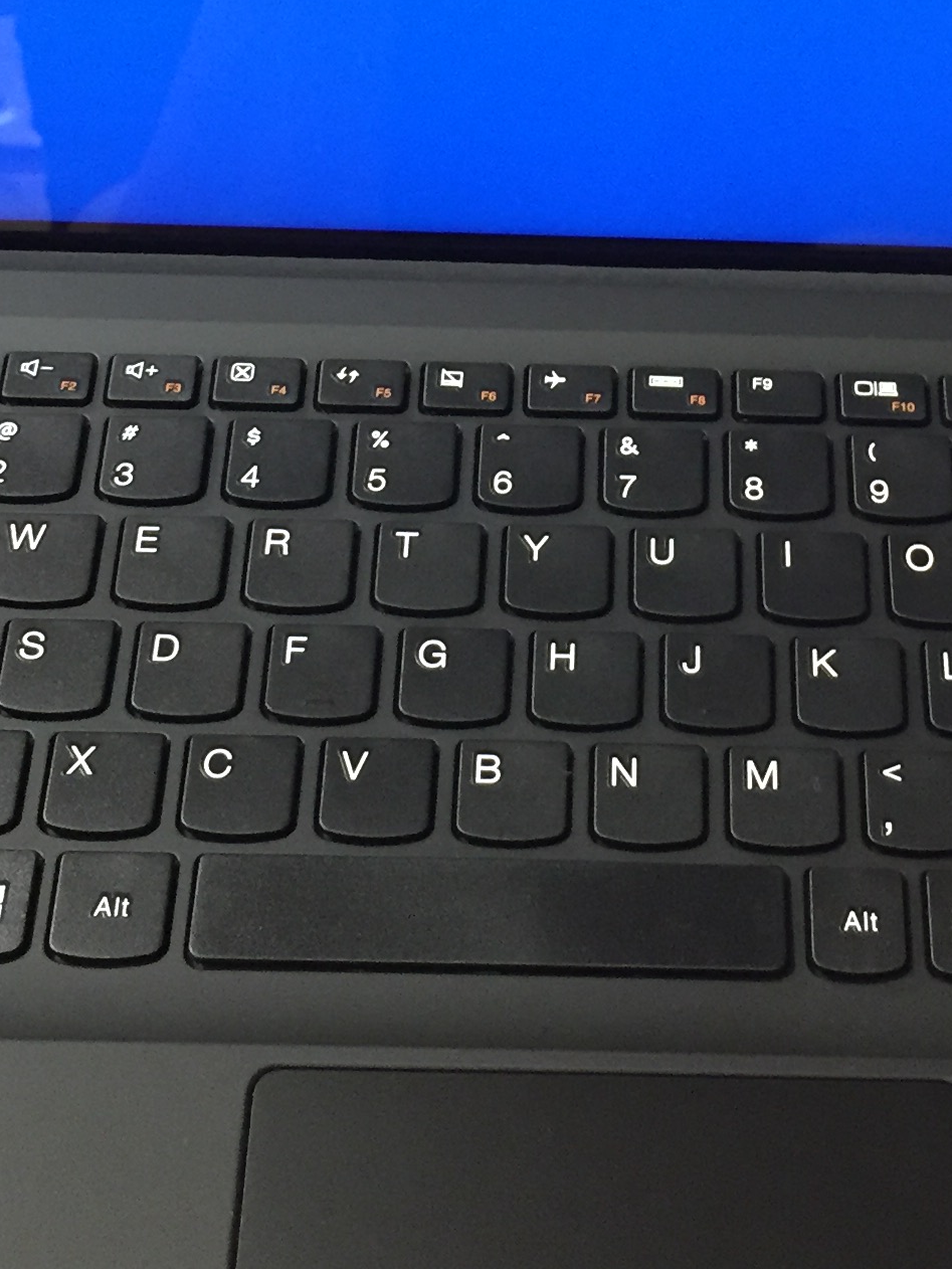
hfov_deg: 19.6
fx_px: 2749
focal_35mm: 75
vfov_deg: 25.3
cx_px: 634
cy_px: 151
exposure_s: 1/33
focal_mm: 4.15
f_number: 2.2
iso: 250
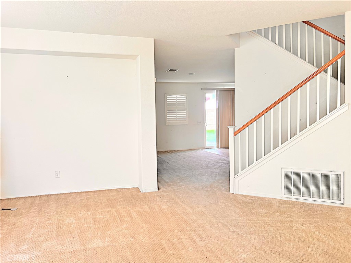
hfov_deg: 67.3
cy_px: 132
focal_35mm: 26
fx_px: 264
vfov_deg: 53.1
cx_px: 176
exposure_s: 1/120
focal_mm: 5.7
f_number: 1.5
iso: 64
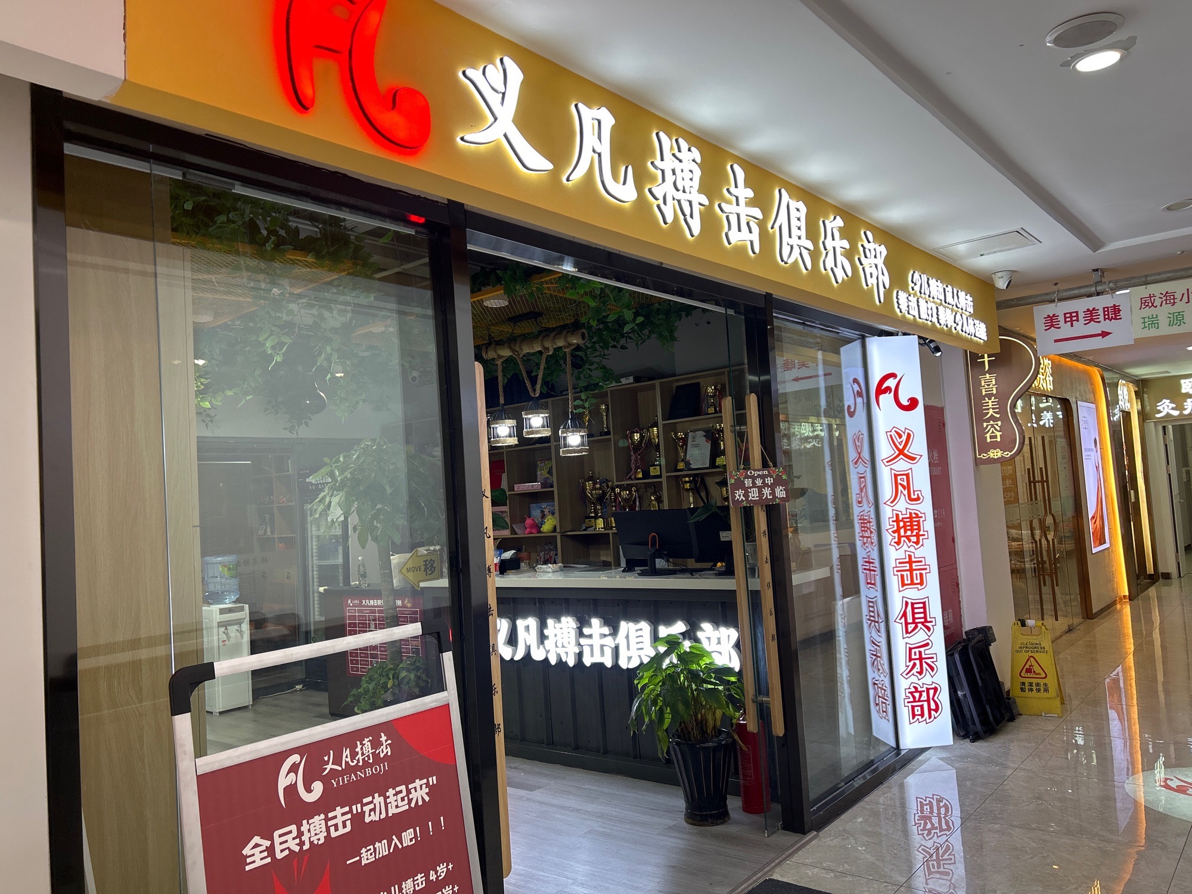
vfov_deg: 53.1
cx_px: 596
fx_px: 895
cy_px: 447
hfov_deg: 67.3
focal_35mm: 26
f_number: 1.5
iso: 40
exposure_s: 1/100
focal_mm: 5.7
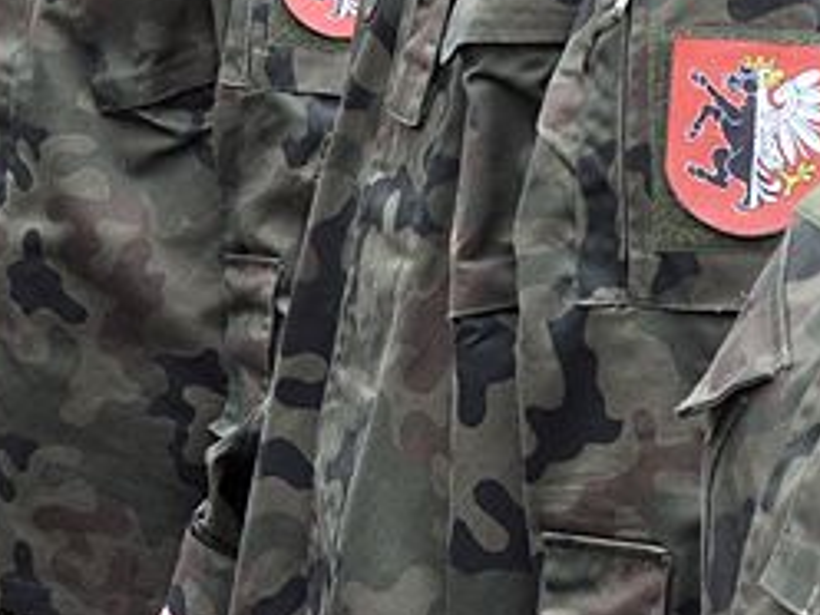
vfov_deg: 9.3
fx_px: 3743
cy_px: -71
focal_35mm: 158
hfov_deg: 12.5
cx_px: 618
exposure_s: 1/250
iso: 500
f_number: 8
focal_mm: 32
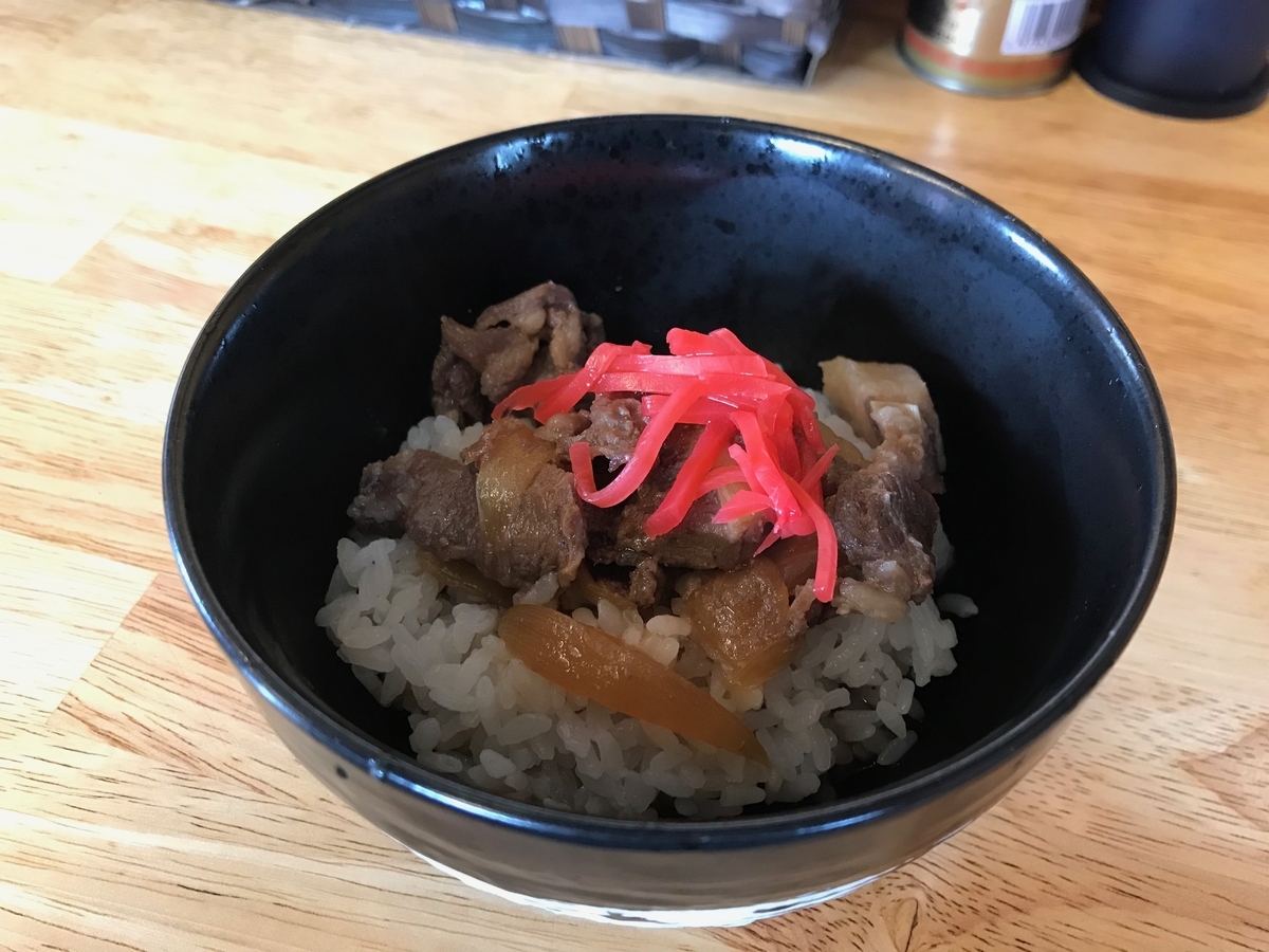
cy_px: 476
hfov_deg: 63.4
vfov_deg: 49.7
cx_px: 634
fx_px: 1026
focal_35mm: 28
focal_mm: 3.99
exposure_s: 1/15
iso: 50
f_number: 1.8
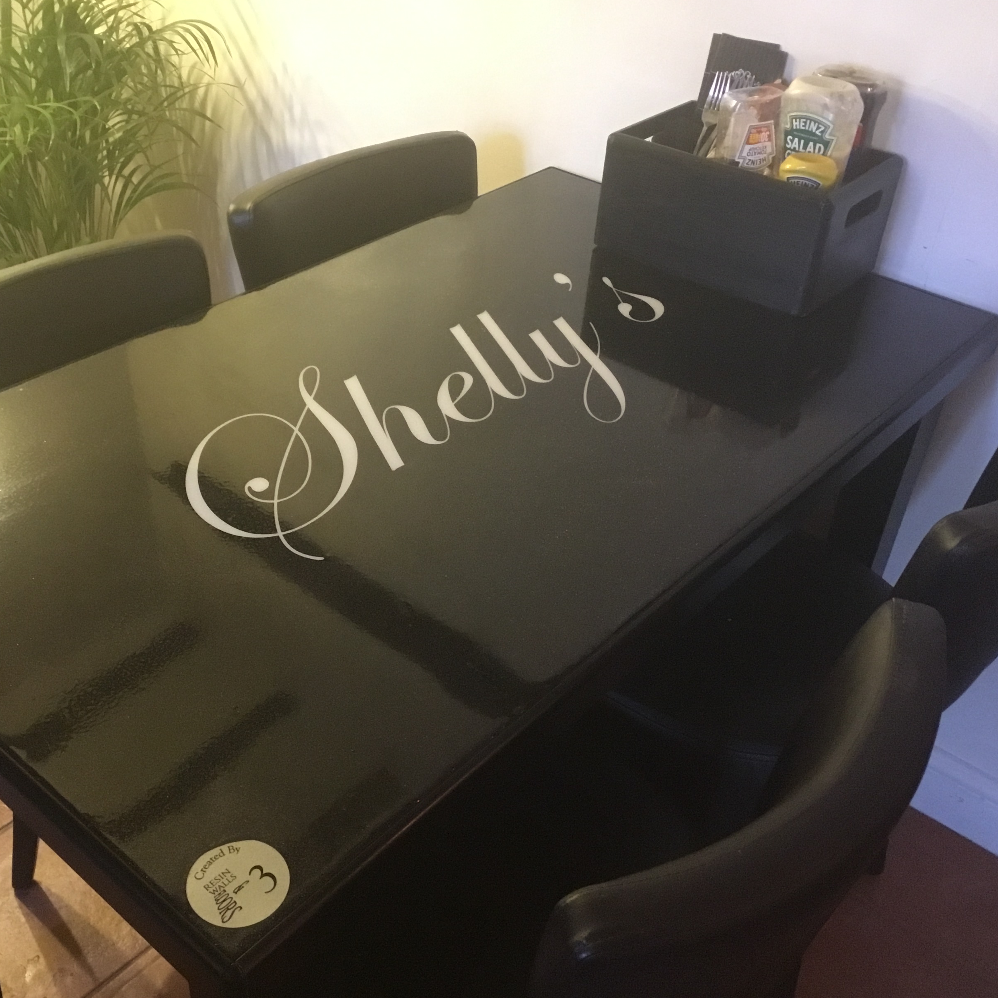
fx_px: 1207
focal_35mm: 37
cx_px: 417
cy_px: 500
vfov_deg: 44.9
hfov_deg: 44.8
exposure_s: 1/17
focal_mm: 3.3
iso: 250
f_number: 2.4
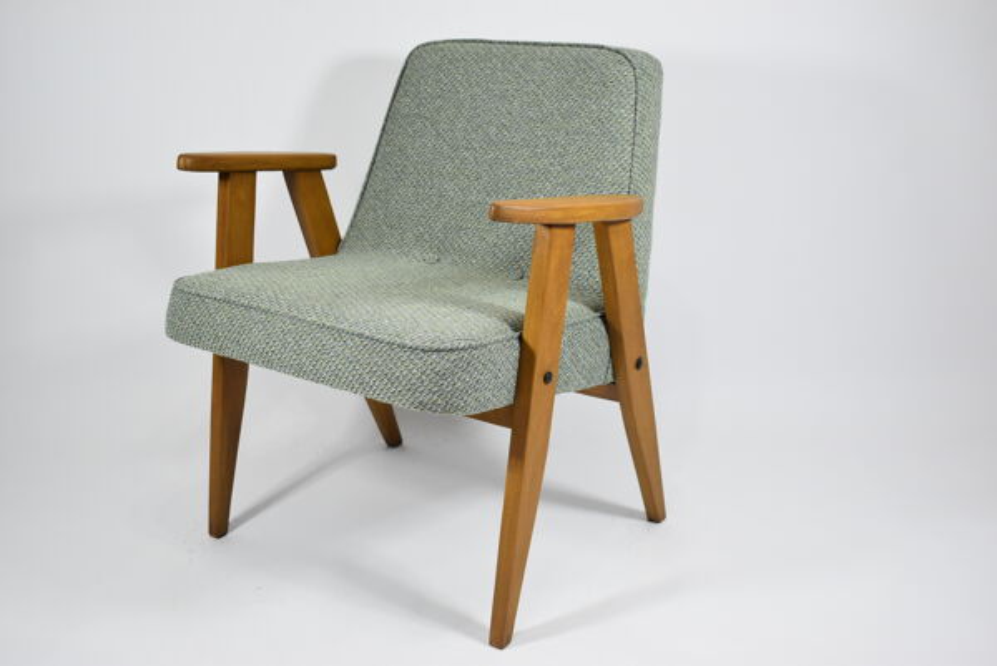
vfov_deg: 30.9
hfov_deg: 44.9
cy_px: 333
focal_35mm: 44
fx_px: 1206
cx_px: 498
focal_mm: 29
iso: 1100
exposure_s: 1/125
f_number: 4.2
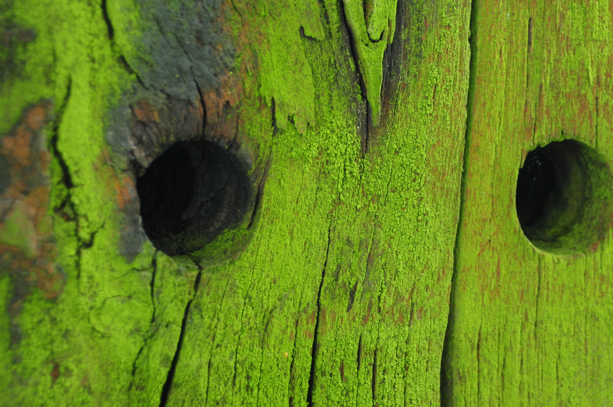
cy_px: 131
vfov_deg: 6.1
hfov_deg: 9.2
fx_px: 3804
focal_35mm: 224
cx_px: 338
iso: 500
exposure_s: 1/60
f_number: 5.6
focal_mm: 105
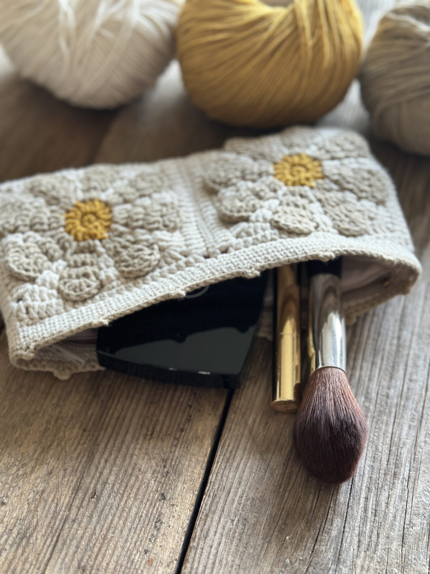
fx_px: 795
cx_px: 215
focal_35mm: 48
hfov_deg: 30.3
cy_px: 287
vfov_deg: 39.7
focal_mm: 6.86
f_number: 1.78
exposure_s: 1/60
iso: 200
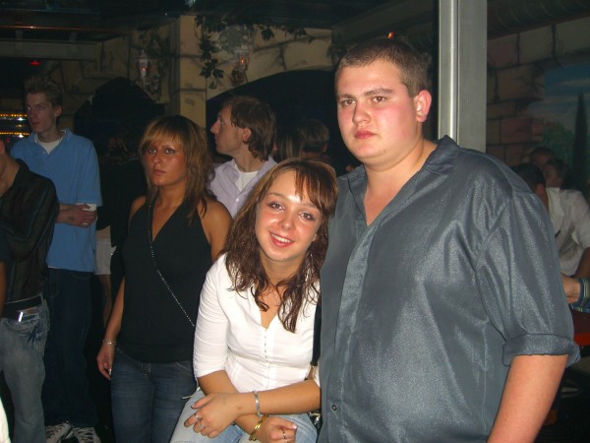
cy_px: 222
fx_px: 648
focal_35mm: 38
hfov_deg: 49.0
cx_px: 295
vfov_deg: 37.7
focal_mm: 7.9
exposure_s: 1/60
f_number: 2.8
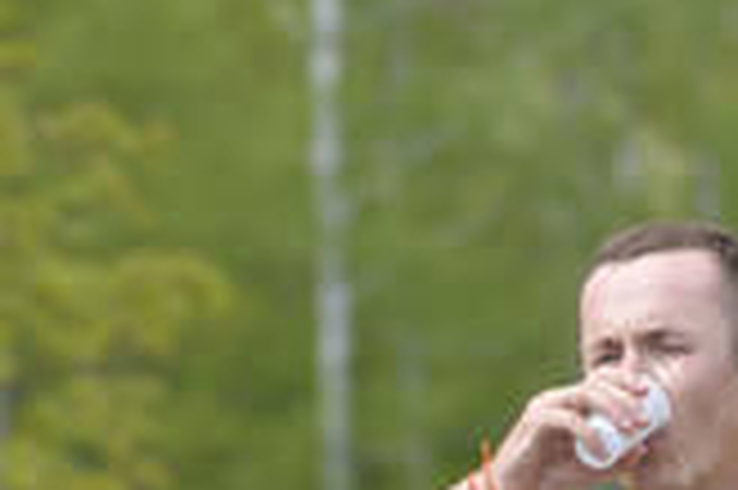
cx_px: 684
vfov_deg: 2.2
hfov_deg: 3.3
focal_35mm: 626
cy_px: 847
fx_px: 12820
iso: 400
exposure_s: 1/1600
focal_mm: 160
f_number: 6.3
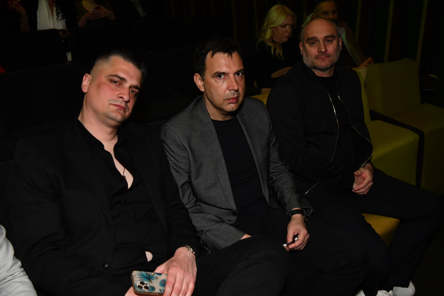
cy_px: 148
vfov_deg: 41.1
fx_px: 395
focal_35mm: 32
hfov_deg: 58.7
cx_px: 222
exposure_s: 1/160
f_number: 4
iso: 1250
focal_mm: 32
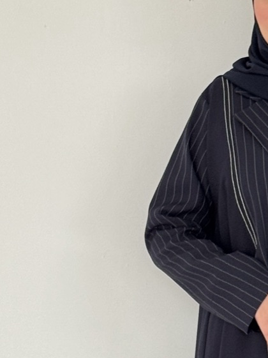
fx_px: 1416
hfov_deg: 10.7
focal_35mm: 137
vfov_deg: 14.0
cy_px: 428
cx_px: 301
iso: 100
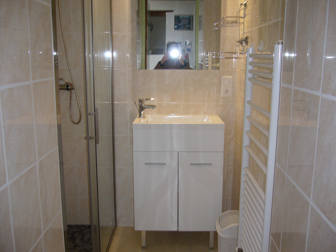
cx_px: 168
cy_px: 126
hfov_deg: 52.6
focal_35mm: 35
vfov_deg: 40.7
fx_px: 340
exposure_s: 1/30
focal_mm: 5.8
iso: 100
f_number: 2.8
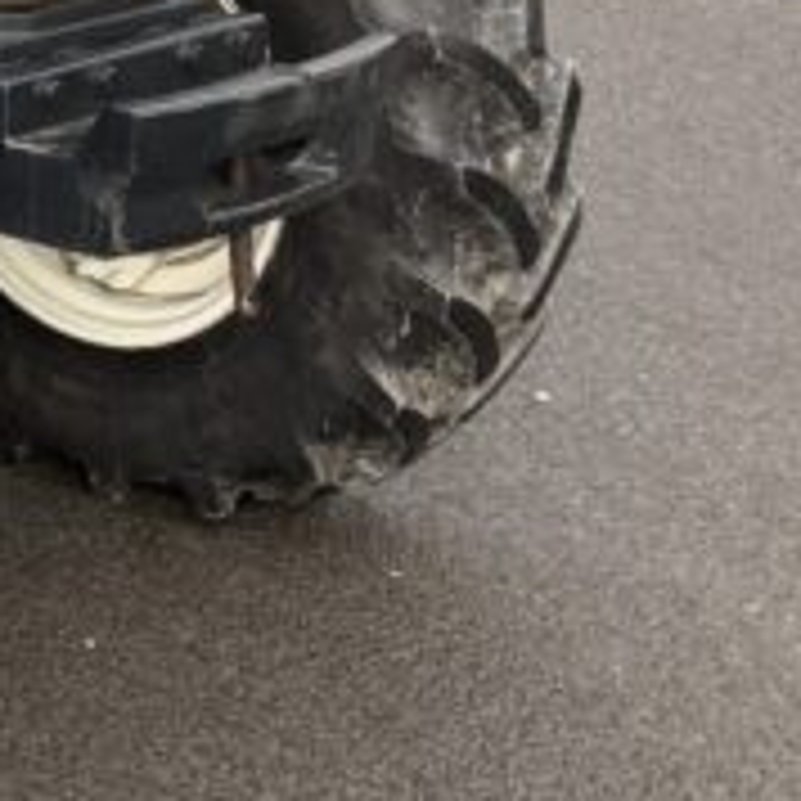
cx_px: -734
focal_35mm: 99
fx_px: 2592
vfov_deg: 16.7
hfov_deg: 14.8
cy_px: -202
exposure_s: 1/756
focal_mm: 5.96
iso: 50
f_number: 1.6
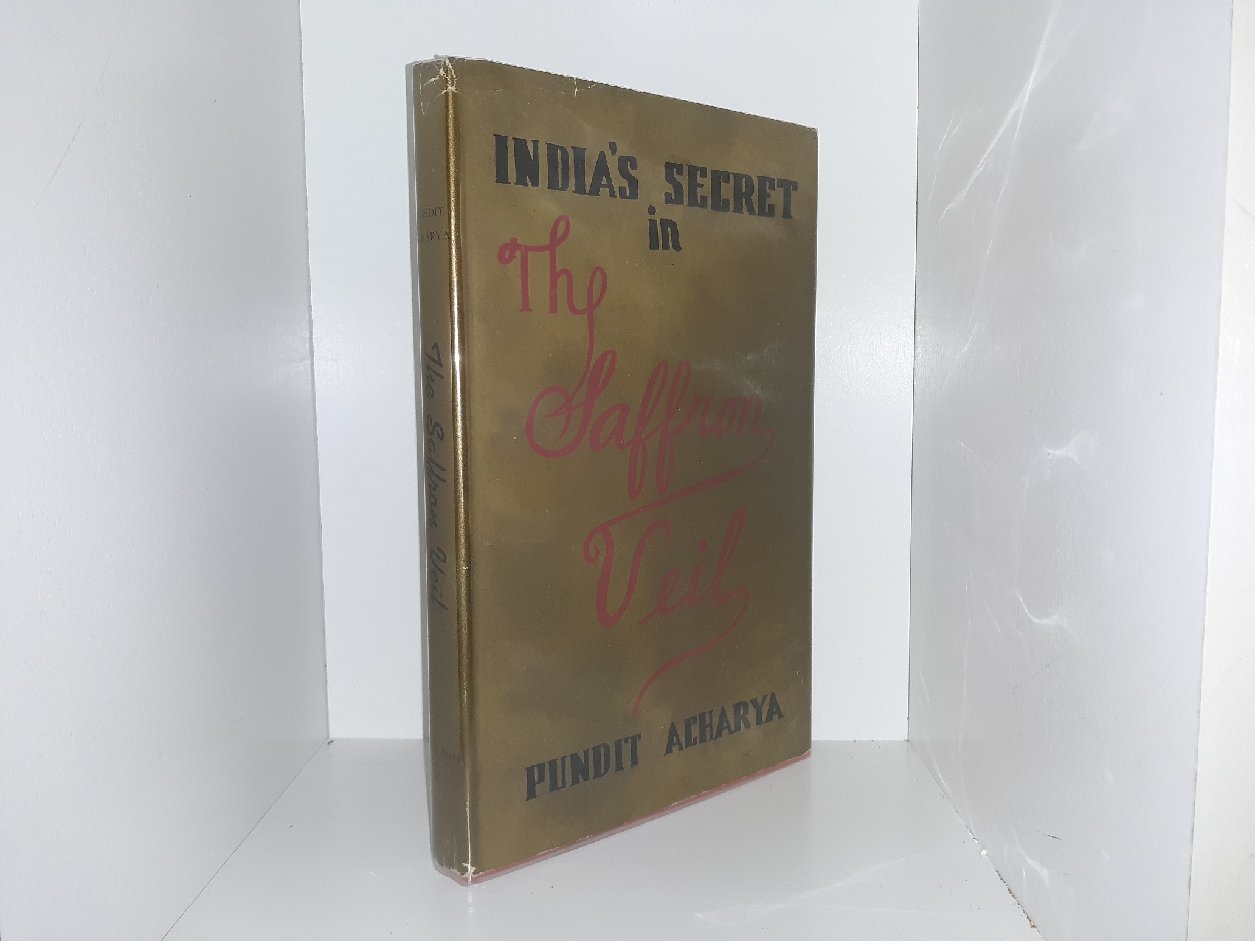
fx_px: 1015
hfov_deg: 63.4
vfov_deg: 49.7
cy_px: 470
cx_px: 628
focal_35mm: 28
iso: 50
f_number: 1.7
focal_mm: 3.7
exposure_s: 1/120
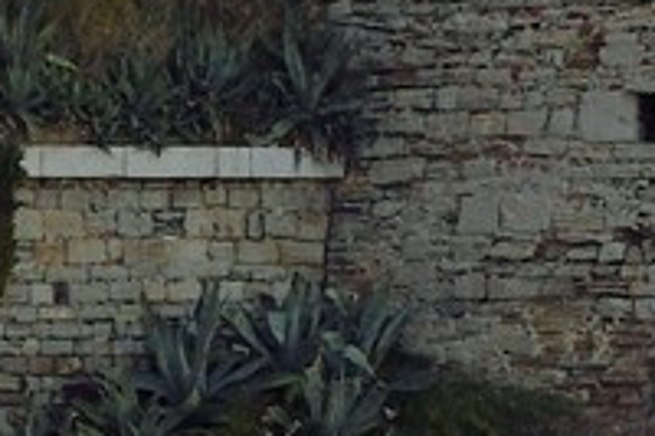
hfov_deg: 2.7
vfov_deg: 1.8
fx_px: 13798
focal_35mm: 759
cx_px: 2473
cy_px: -400
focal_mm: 95
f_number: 6.3
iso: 200
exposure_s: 1/500
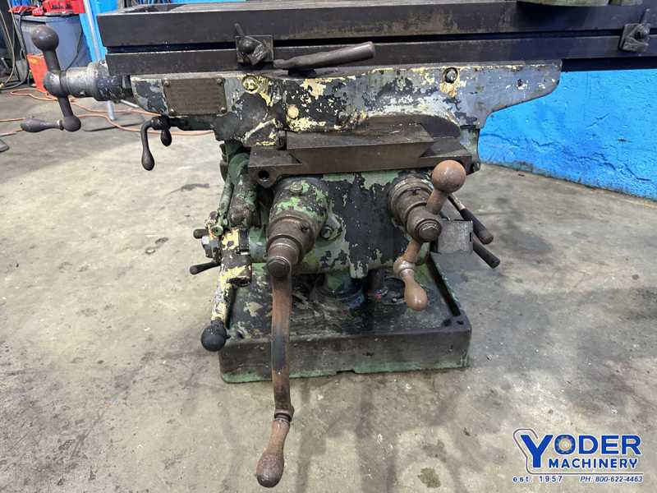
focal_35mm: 24
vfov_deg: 56.8
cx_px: 328
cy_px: 246
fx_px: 456
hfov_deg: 71.6
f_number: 1.78
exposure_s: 1/60
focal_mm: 6.86
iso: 500
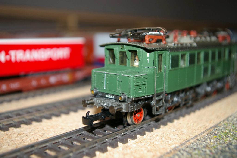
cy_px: 79
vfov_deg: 28.9
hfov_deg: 42.4
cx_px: 118
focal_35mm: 46
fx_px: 306
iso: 200
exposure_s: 1/45
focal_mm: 31
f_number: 4
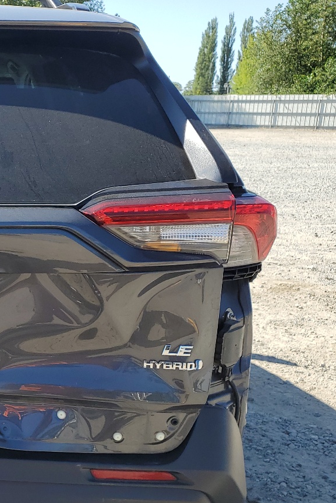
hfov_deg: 24.0
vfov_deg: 39.6
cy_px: 273
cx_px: -89
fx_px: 700
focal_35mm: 50
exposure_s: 1/1429
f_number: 1.5
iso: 50
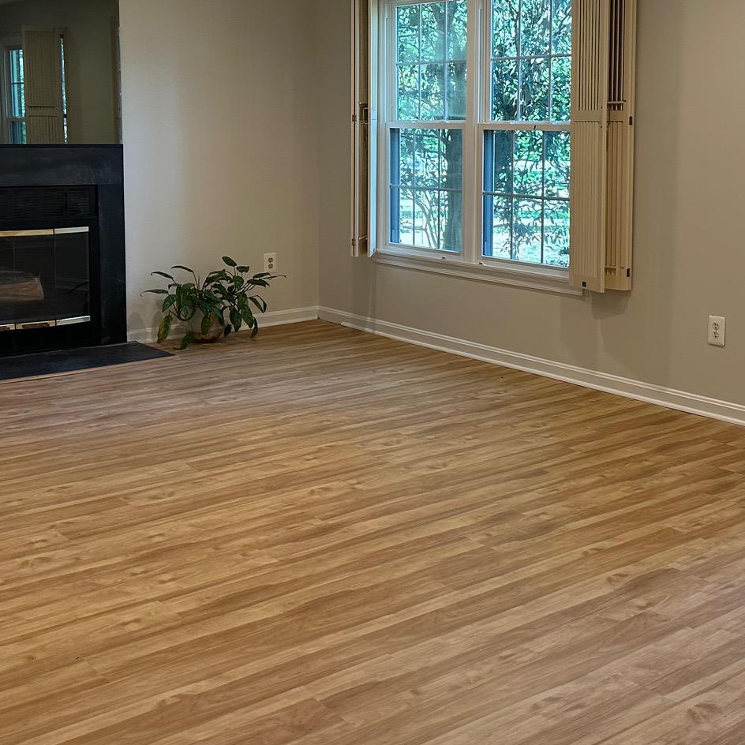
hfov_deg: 36.4
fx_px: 1120
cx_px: 499
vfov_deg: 36.2
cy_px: 219
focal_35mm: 46
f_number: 1.78
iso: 200
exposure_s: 1/120
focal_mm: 6.86
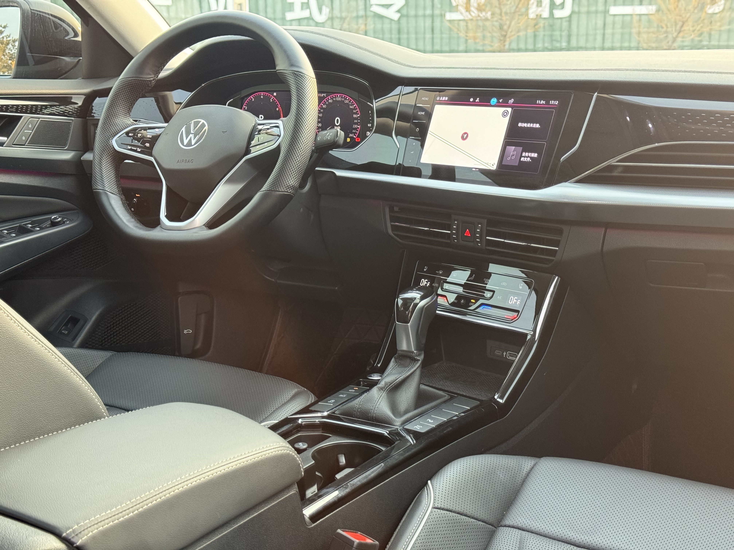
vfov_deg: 30.3
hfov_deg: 39.7
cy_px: 275
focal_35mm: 48
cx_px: 367
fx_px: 1018
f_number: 1.78
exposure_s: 1/60
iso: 250
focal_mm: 6.76
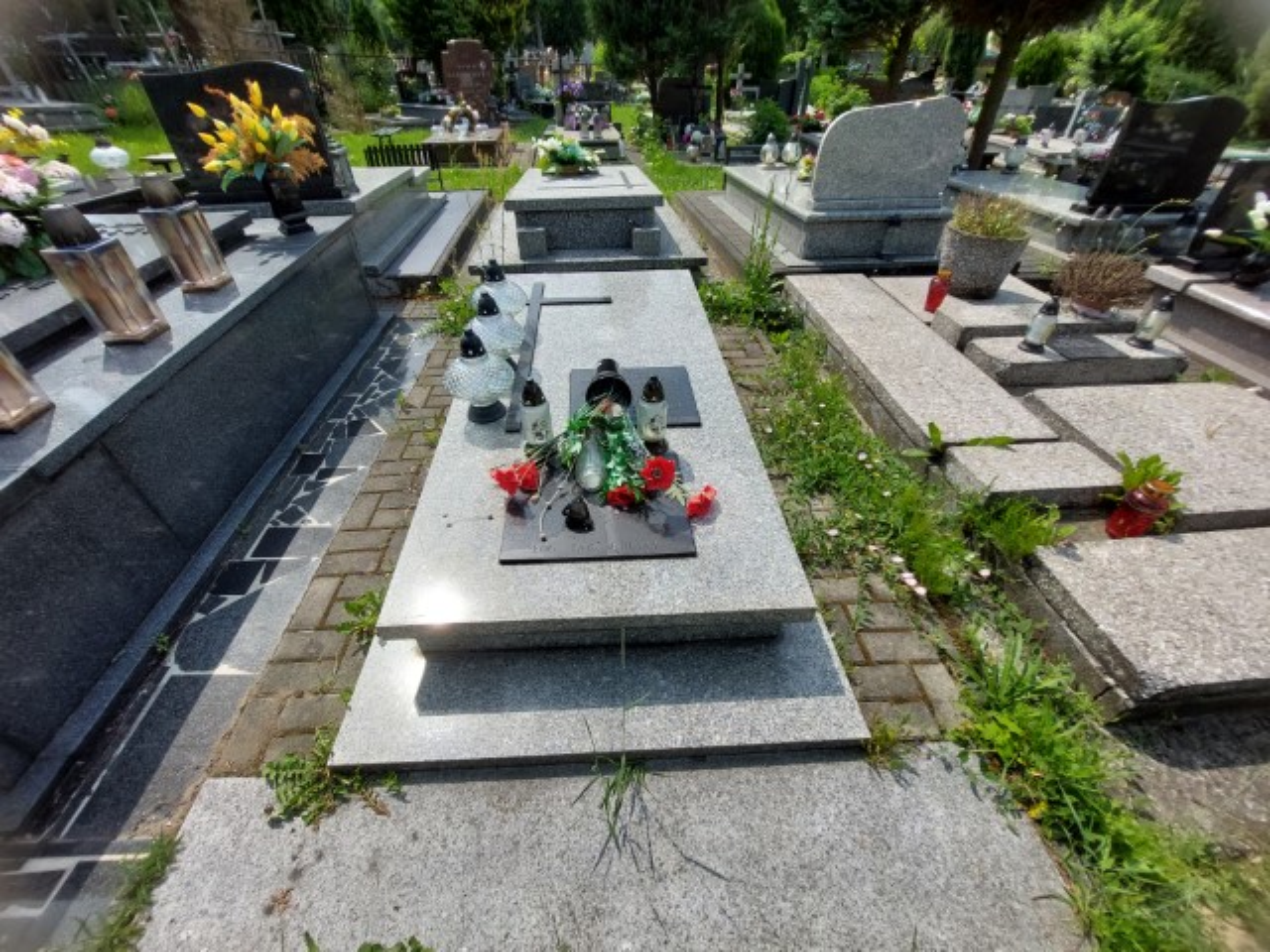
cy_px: 476
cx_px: 635
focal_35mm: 13
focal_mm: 1.74
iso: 50
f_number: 2.2
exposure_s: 1/1713
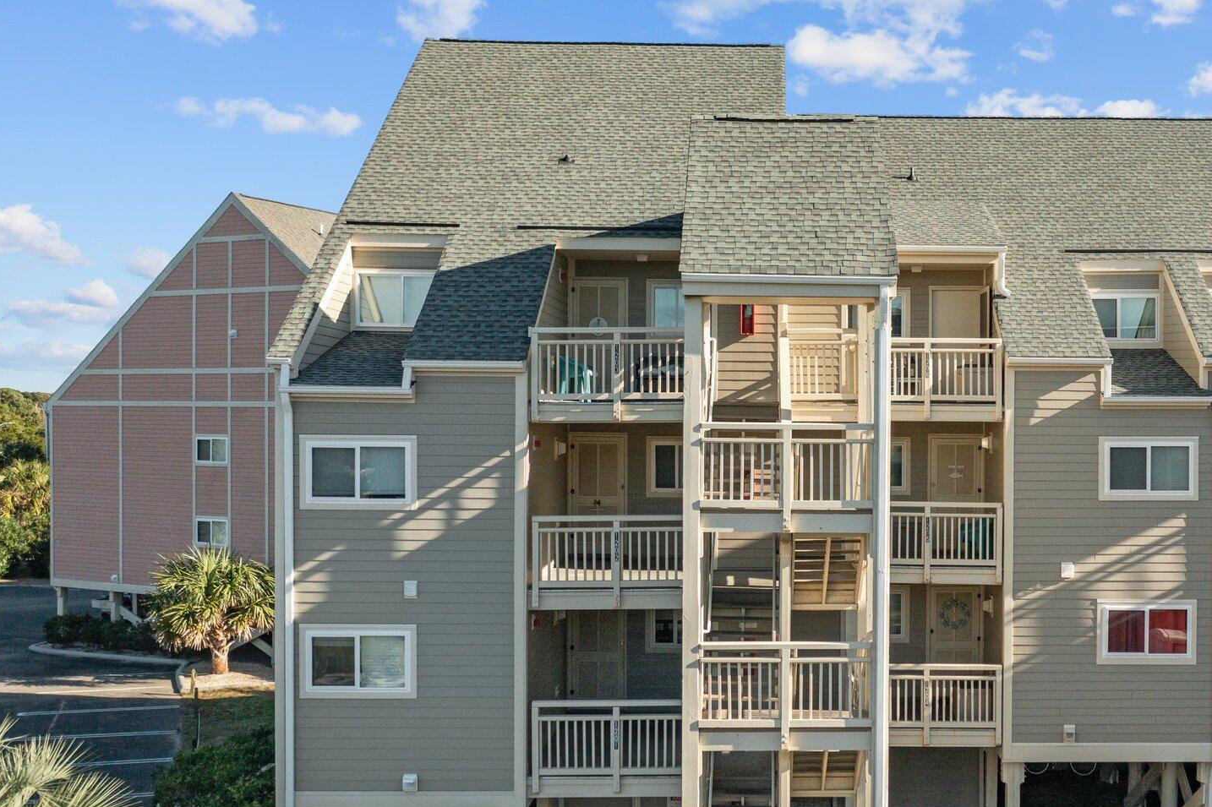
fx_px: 1346
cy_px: 521
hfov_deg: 47.7
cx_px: 806
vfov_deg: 33.2
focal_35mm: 40
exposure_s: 1/500
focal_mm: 10.26
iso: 200
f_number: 2.8
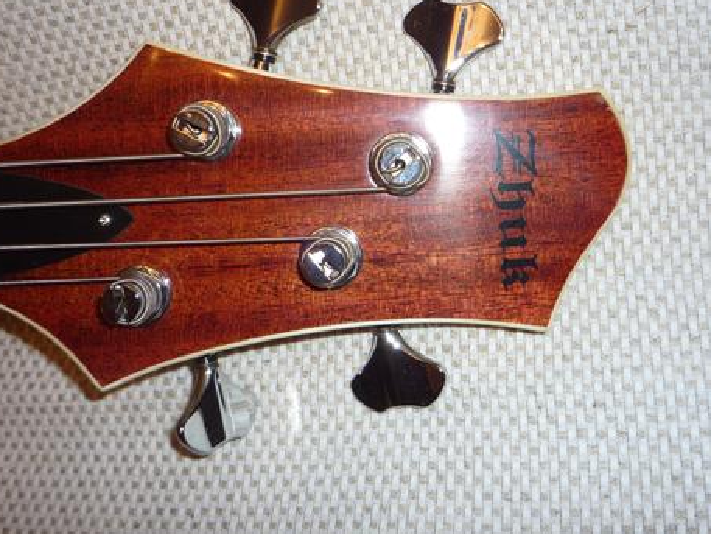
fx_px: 863
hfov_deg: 44.7
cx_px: 401
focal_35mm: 42
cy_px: 181
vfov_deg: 34.1
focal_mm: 5.2
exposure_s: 1/30
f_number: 4
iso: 100
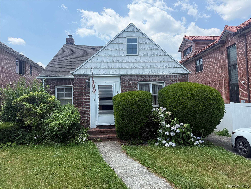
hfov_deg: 71.6
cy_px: 94
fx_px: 174
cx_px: 126
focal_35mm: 24
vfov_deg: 56.8
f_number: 1.78
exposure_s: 1/3759
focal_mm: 6.76
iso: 100
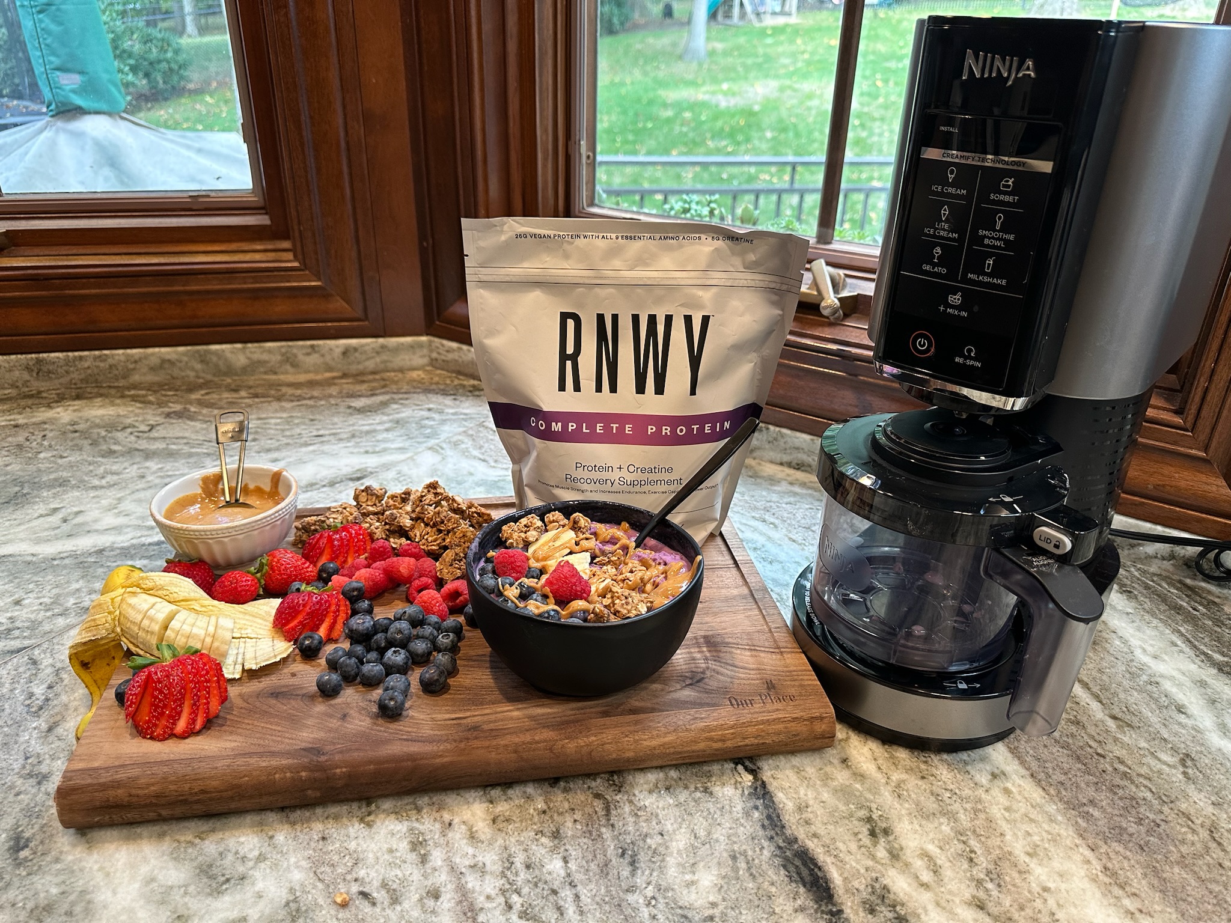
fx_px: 853
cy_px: 462
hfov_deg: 71.6
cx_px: 616
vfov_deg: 56.8
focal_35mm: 24
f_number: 1.78
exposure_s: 1/120
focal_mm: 6.86
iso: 200
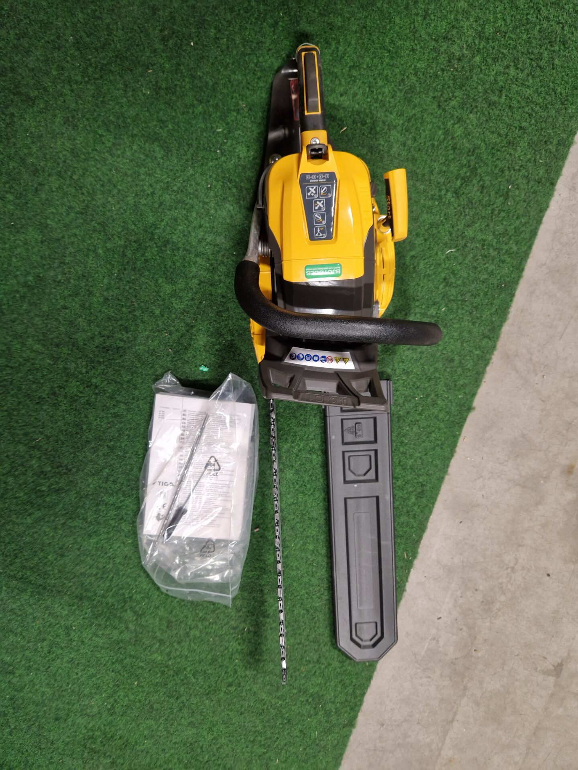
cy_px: 385
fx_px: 512
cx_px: 289
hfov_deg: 58.9
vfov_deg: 73.9
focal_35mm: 23
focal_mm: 5.4
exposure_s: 1/100
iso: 50
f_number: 1.8
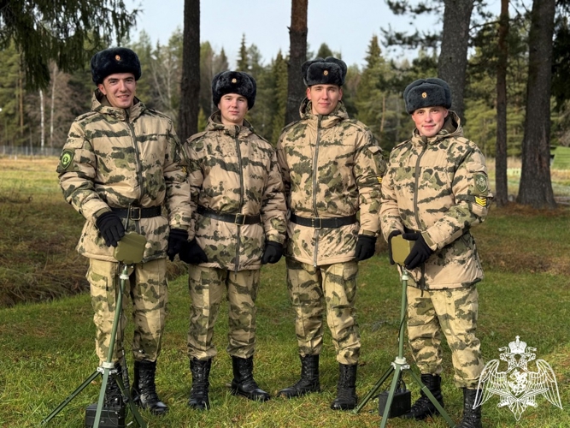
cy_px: 214
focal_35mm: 48
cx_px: 285
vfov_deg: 30.3
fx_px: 790
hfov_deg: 39.7
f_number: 1.78
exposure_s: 1/1070
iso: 80
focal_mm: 6.76
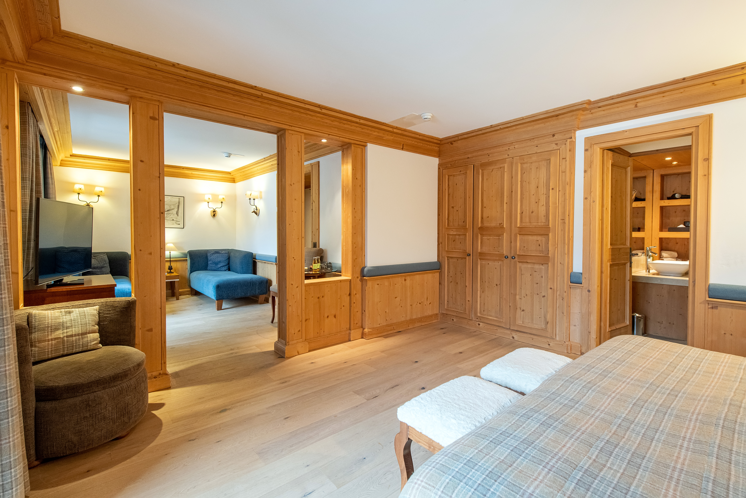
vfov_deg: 70.4
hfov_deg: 93.3
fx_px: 352
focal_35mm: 17
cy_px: 249
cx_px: 373
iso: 1250
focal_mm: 17
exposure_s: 1/25
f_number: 8
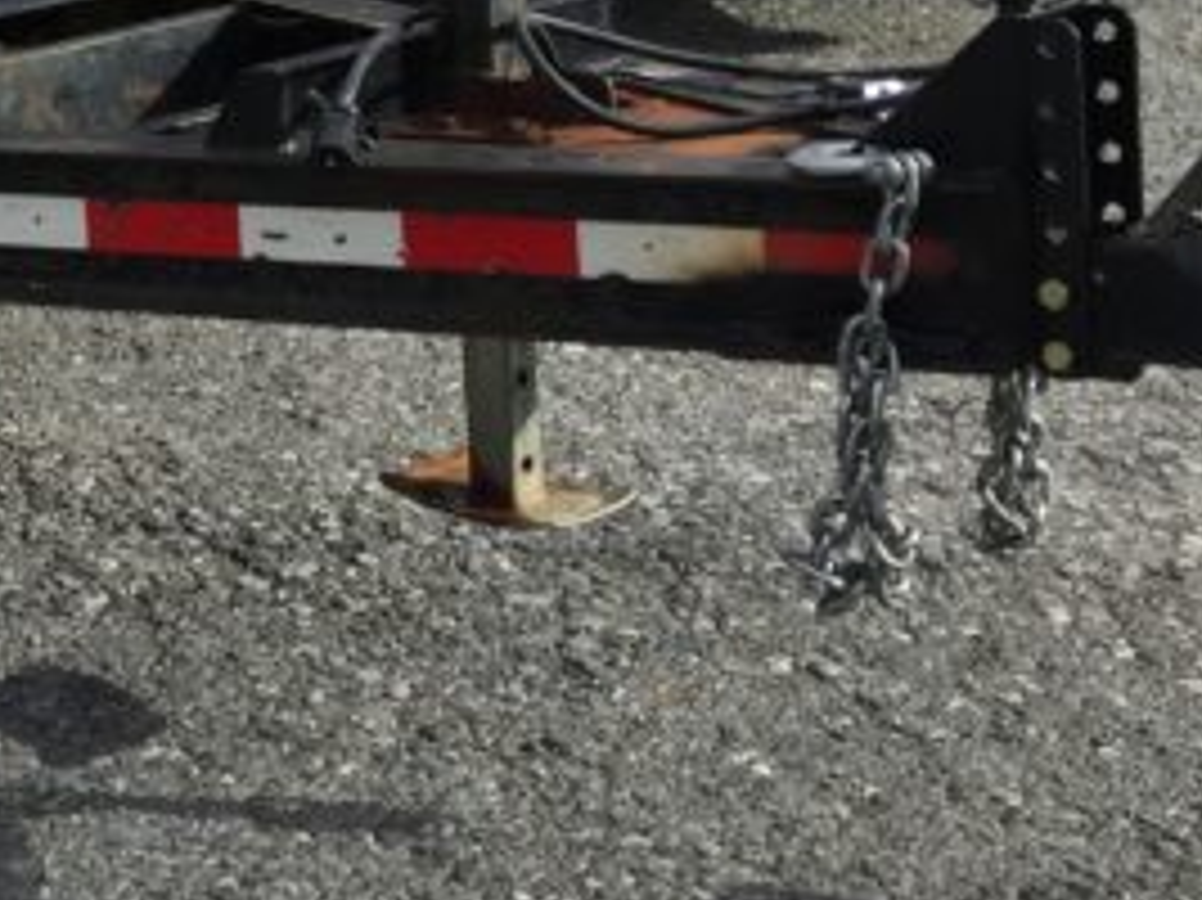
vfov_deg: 16.4
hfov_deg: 19.8
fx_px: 3020
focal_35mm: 87
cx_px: -554
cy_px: -104
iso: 32
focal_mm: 4.15
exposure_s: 1/1883
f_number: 2.2
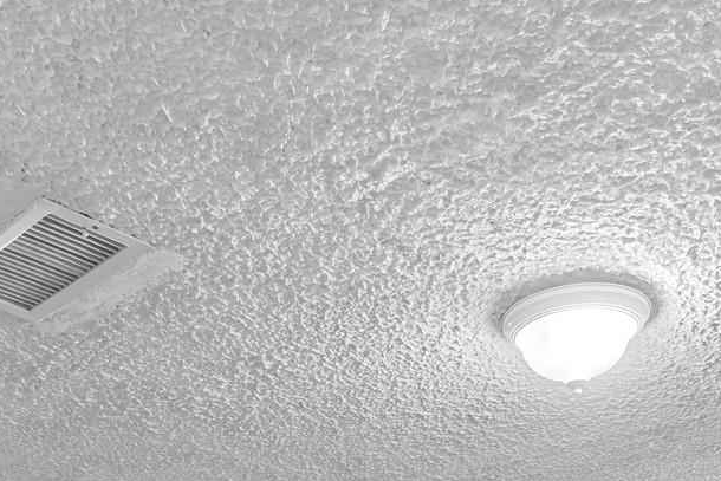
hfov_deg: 41.8
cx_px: 402
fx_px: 941
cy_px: 770
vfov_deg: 22.2
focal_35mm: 47
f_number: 10
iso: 200
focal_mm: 14
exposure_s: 1.6
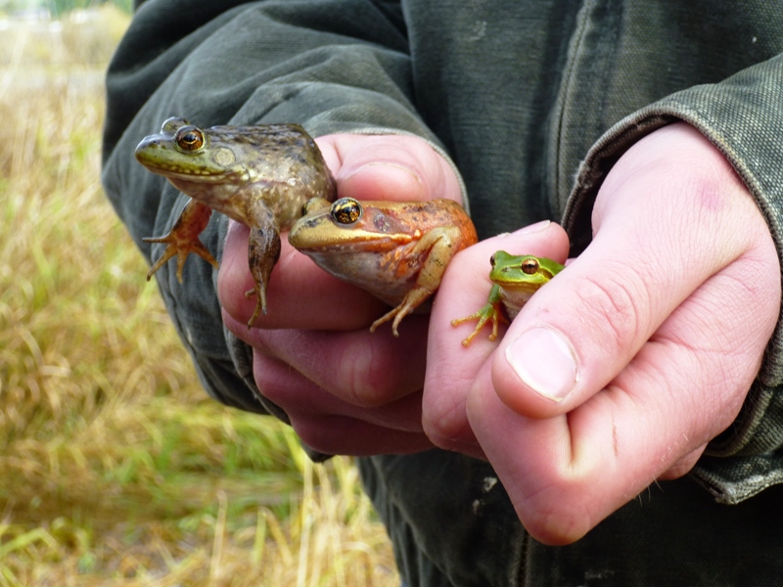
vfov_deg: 20.2
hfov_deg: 26.7
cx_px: 392
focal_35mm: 73
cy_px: 294
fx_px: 1651
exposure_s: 1/125
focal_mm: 13.2
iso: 100
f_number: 4.7
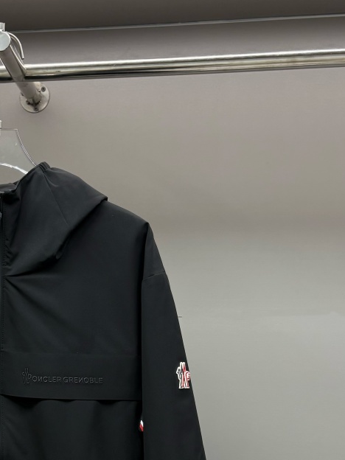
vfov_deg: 31.2
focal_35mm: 60
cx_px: -15
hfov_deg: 23.2
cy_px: 377
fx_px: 797
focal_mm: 5.96
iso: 80
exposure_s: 1/122
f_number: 1.6
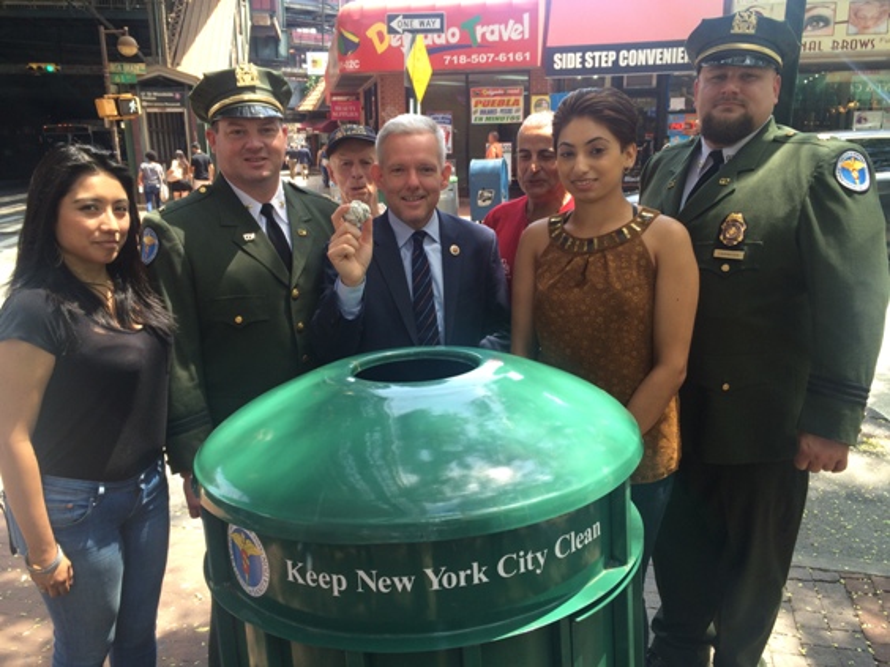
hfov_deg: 61.7
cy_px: 334
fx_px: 746
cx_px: 445
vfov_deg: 48.2
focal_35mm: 29
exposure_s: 1/170
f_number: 2.2
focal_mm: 4.15
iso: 32
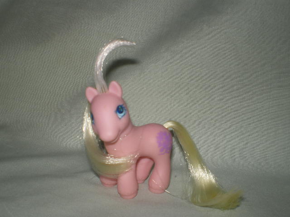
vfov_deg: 37.7
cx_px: 145
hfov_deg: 49.0
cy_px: 108
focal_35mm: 38
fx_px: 318
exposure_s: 1/30
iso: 64
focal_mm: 6.3
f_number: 4.6
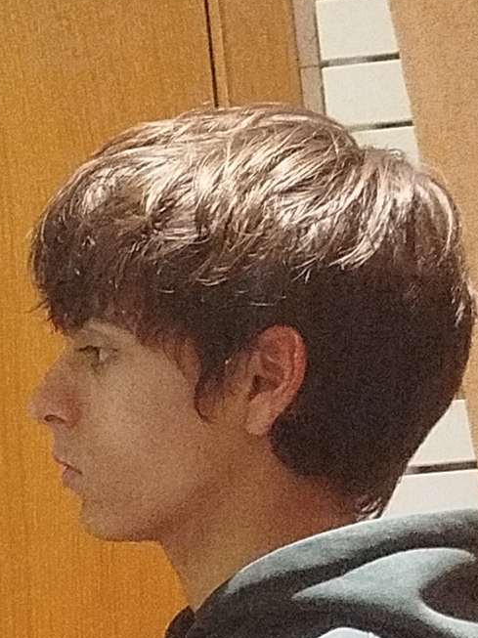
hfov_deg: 49.7
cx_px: 248
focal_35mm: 28
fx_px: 516
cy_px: 359
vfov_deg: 63.3
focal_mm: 5.31
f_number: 1.7
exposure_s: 1/20
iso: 320
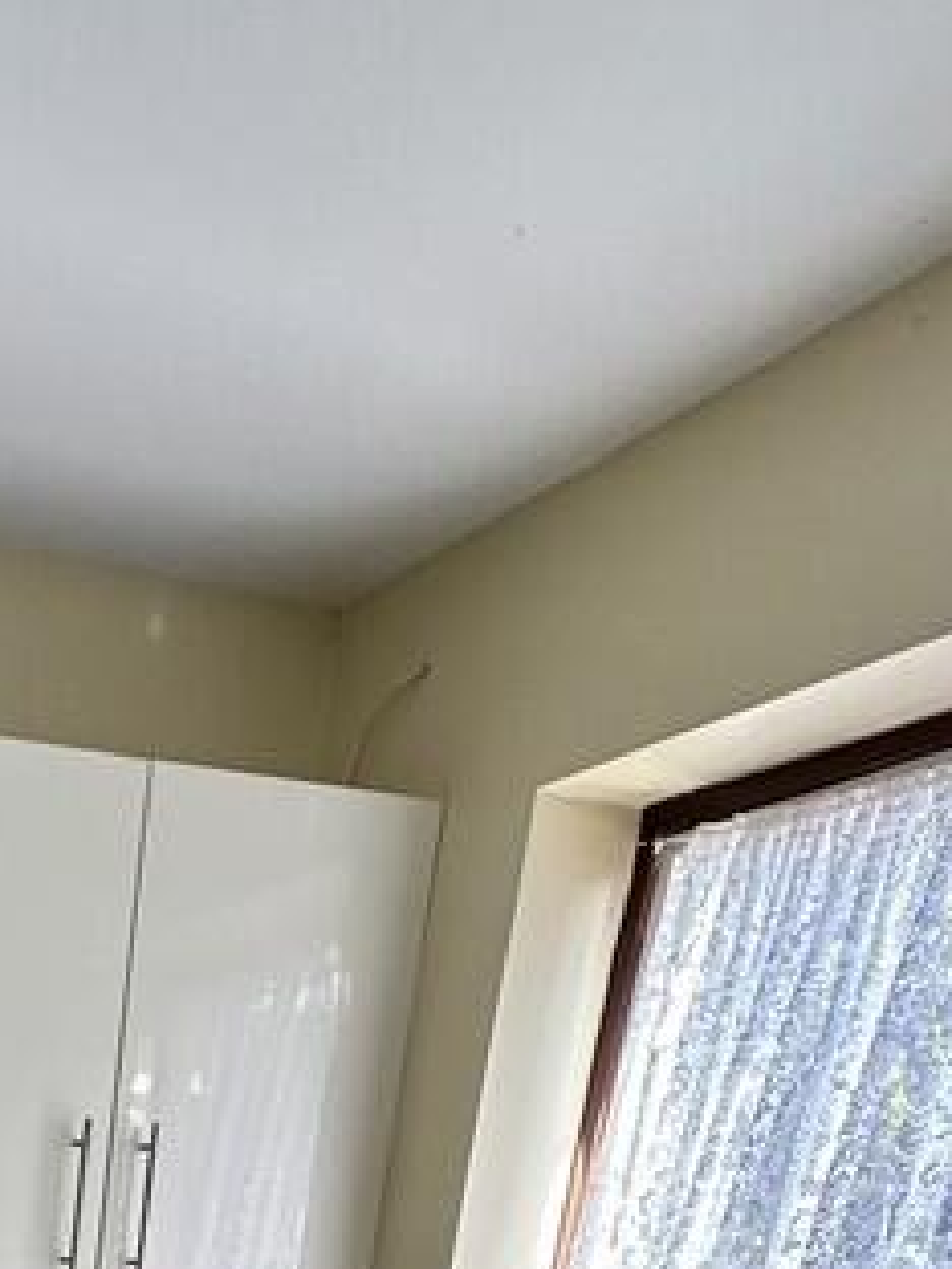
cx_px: -342
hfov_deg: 26.0
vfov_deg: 27.7
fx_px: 1687
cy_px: 1916
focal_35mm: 46
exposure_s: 1/100
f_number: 2.2
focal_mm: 2.22
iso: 50
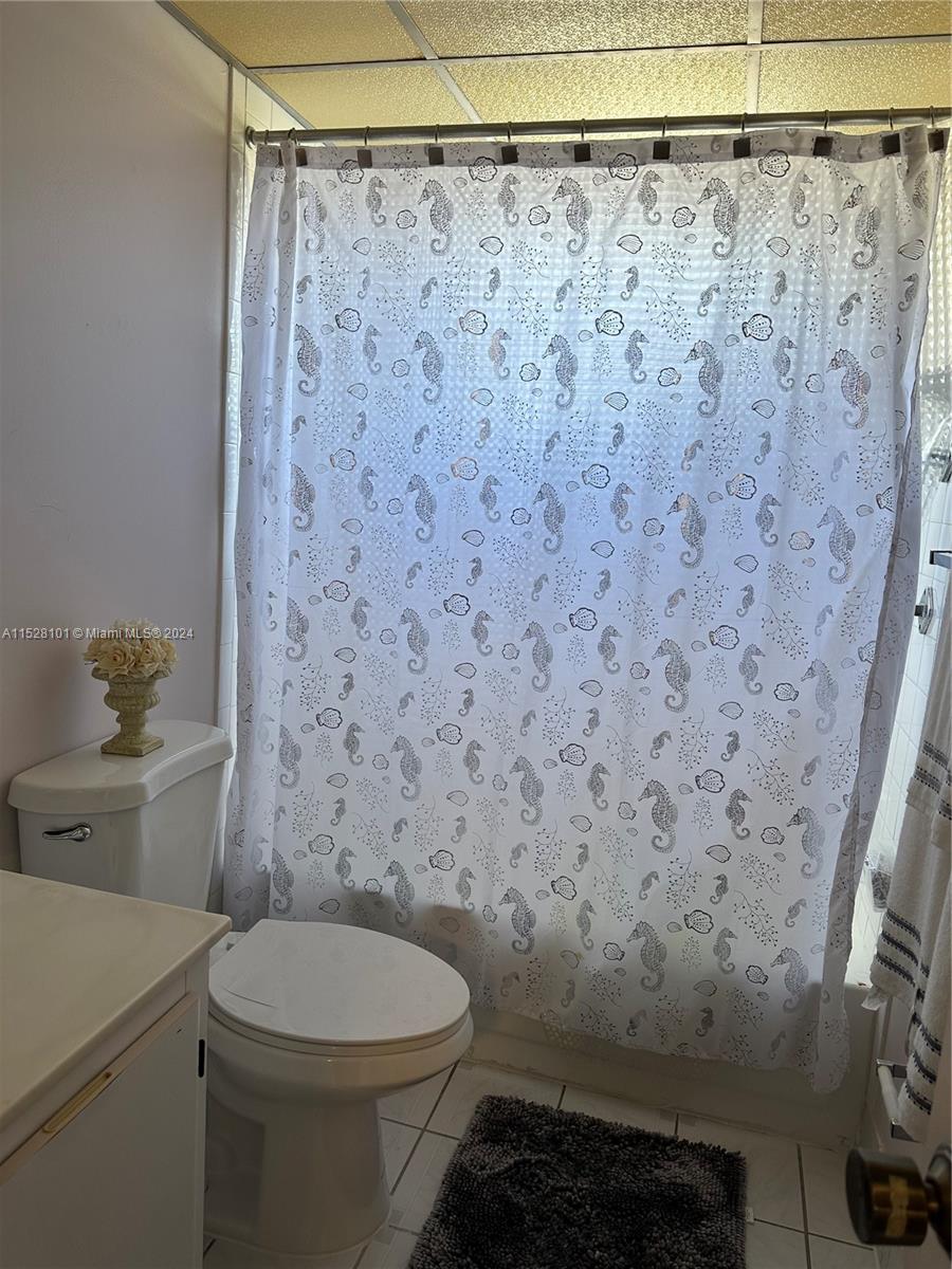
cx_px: 476
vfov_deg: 71.6
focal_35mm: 24
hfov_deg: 56.8
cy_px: 634
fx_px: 880
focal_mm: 6.86
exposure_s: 1/120
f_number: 1.78
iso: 100
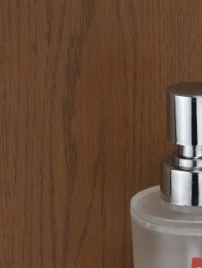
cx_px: 197
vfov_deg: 7.3
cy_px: 244
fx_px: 2096
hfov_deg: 5.5
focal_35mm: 270
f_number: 16
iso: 125
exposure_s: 1/30
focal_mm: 85
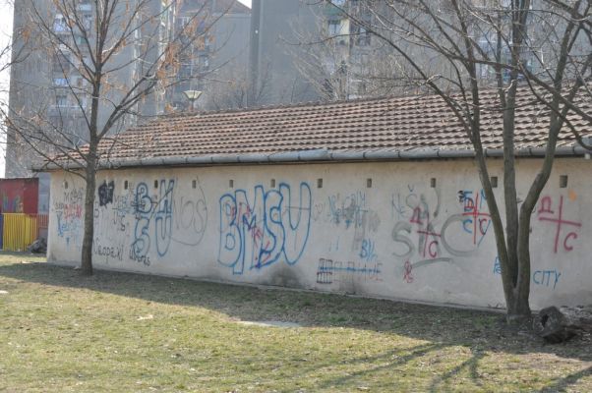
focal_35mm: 82
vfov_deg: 16.5
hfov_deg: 24.6
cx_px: 296
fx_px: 1355
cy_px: 196
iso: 800
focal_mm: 55
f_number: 10
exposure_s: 1/400
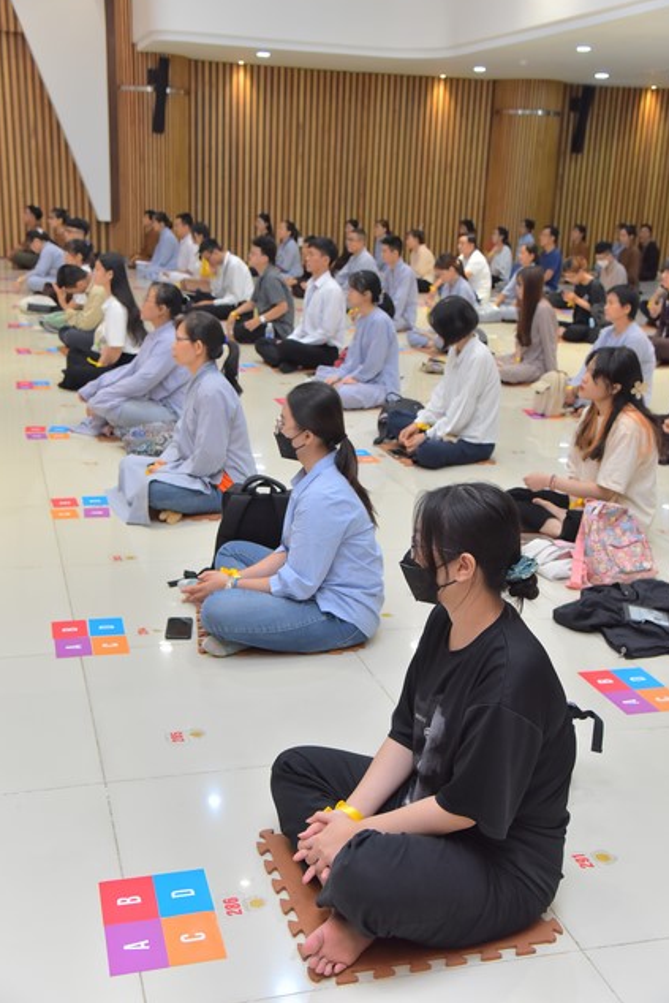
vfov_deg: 47.4
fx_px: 1142
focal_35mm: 41
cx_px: 336
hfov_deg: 32.6
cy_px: 492
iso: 1600
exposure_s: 1/160
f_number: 5.6
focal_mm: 40
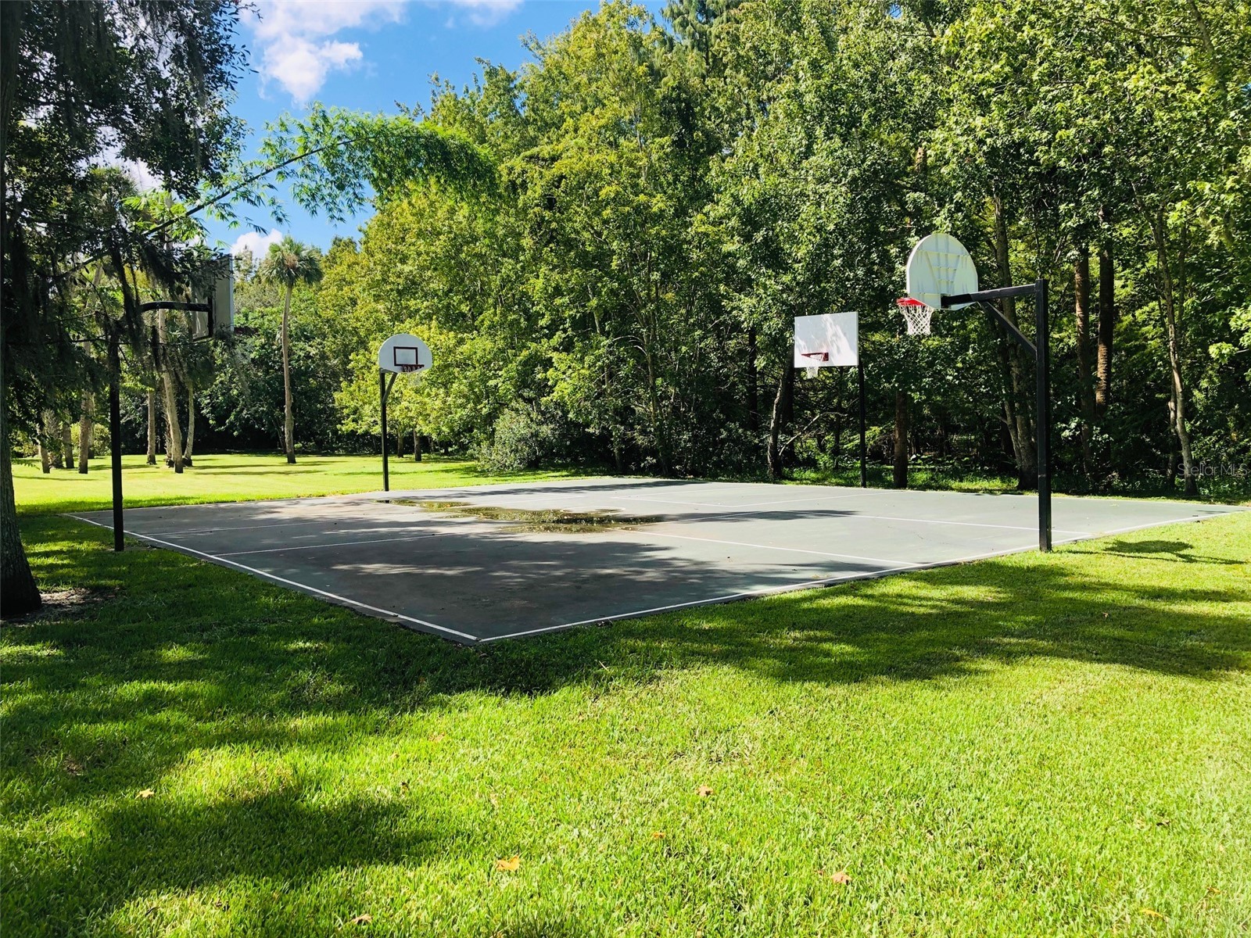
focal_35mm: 28
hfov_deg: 63.4
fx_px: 1012
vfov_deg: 49.7
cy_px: 469
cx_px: 626
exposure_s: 1/552
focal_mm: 3.99
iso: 20
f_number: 1.8
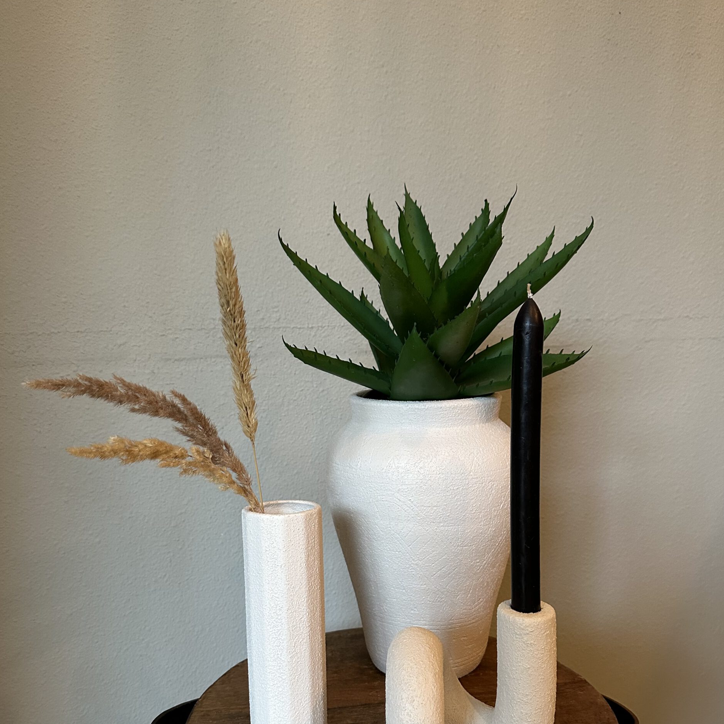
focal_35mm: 29
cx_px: 364
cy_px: 456
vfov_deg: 54.9
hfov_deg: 55.6
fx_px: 686
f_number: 1.78
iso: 500
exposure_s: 1/50
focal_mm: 6.86
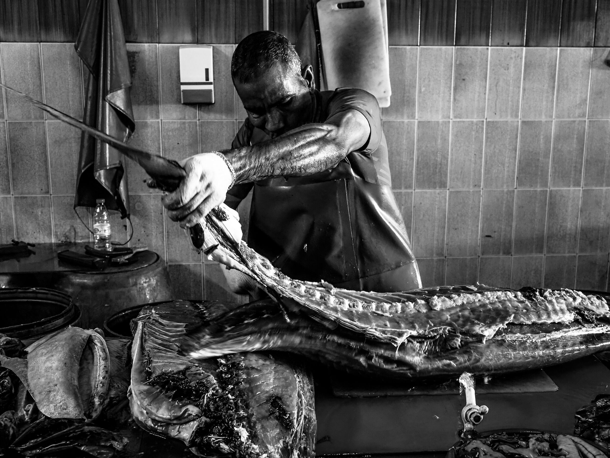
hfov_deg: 41.2
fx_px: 811
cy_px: 229
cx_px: 305
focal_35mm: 46
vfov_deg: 31.5
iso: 3200
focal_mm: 23
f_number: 4
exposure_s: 1/30
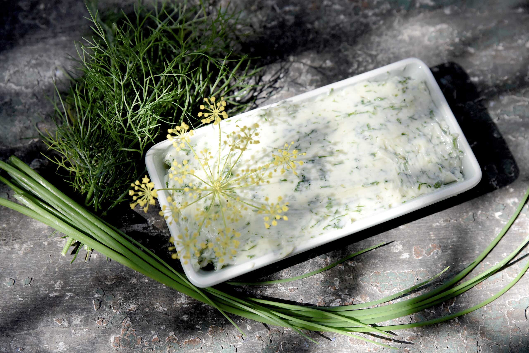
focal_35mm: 70
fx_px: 1029
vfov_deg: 19.5
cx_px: 264
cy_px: 176
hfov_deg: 28.8
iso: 2500
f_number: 5.6
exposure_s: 1/4000
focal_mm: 70
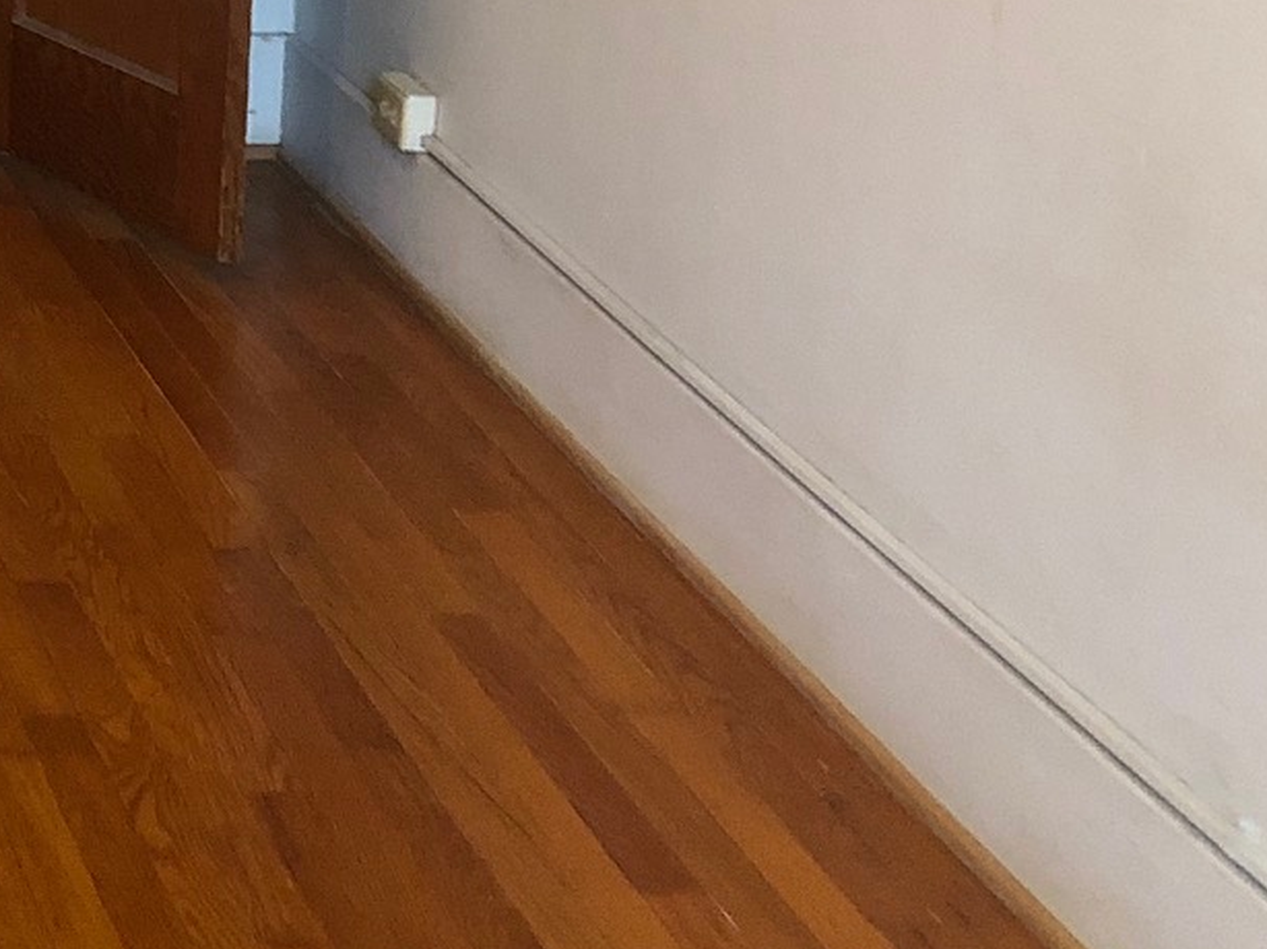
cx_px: -656
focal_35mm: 92
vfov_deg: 15.0
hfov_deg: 18.7
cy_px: -411
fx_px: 3366
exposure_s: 1/15
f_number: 1.8
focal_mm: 3.99
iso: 100
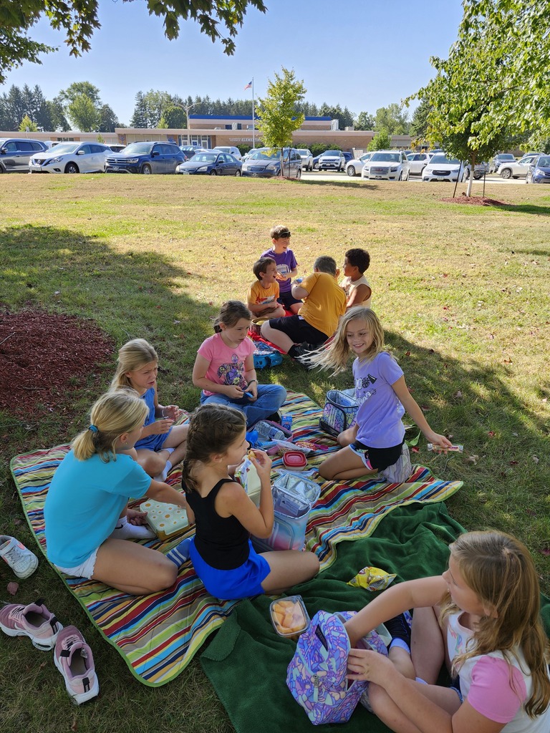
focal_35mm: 23
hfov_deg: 58.9
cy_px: 366
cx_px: 275
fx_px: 487
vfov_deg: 73.9
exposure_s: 1/303
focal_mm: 5.54
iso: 25
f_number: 1.8
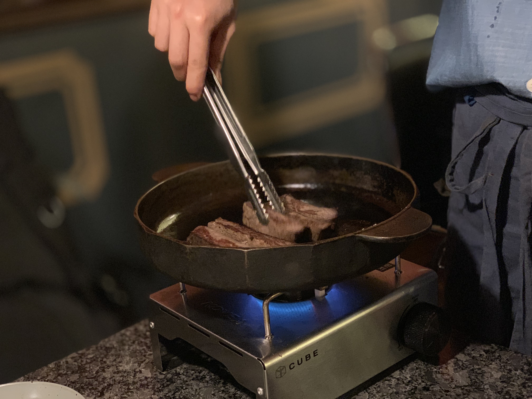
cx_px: 266
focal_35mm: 52
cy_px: 200
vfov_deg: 28.0
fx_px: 799
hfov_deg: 36.8
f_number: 2.4
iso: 640
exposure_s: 1/30
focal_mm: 6
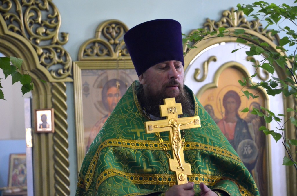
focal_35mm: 142
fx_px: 1173
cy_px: 98
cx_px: 148
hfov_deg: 14.4
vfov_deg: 9.6
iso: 3200
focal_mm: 95
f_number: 5.6
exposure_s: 1/125
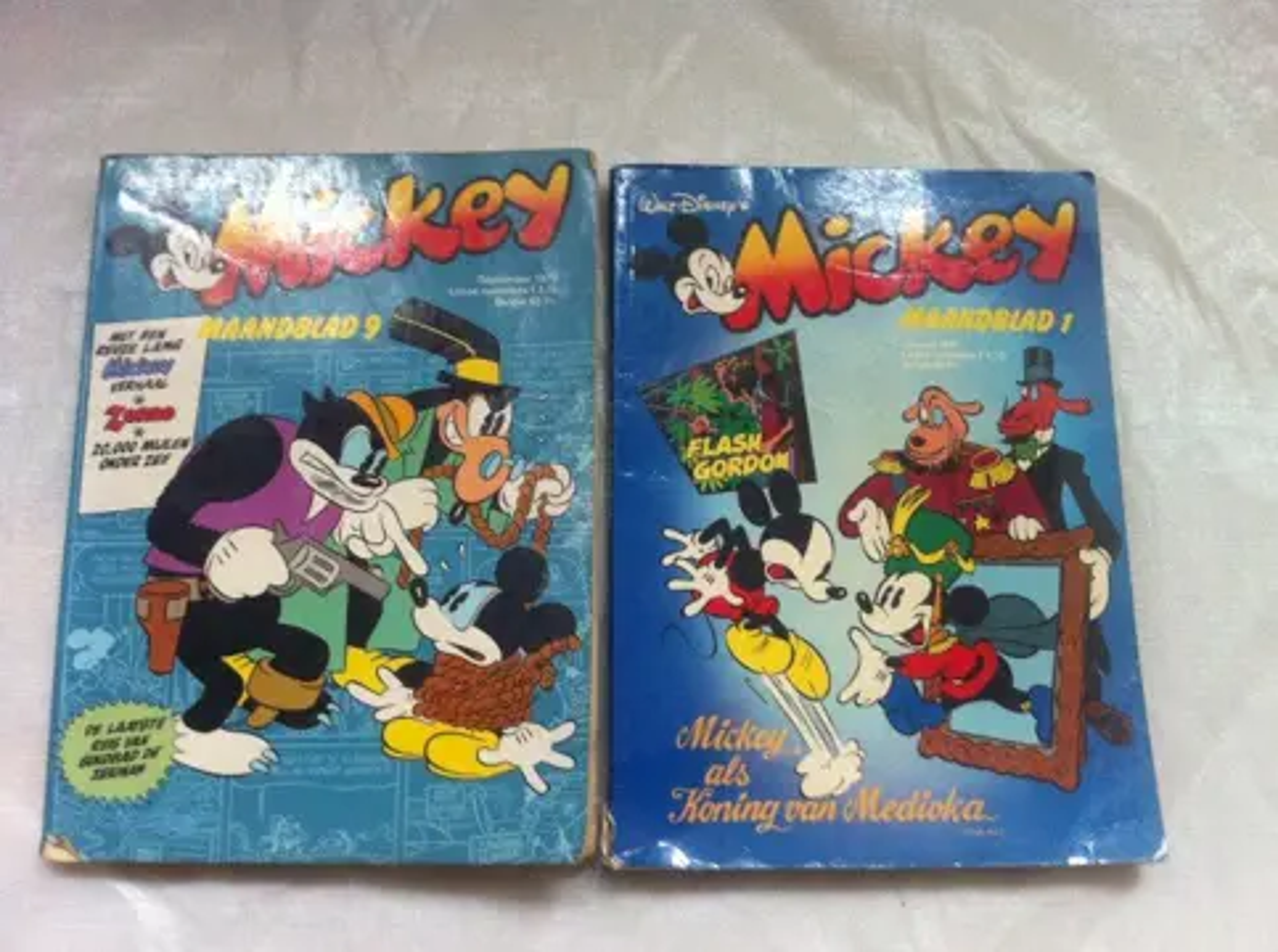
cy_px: 476
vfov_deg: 40.5
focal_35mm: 35
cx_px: 639
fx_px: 1289
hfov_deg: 52.7
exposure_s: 1/17
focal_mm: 3.85
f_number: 2.8
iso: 125
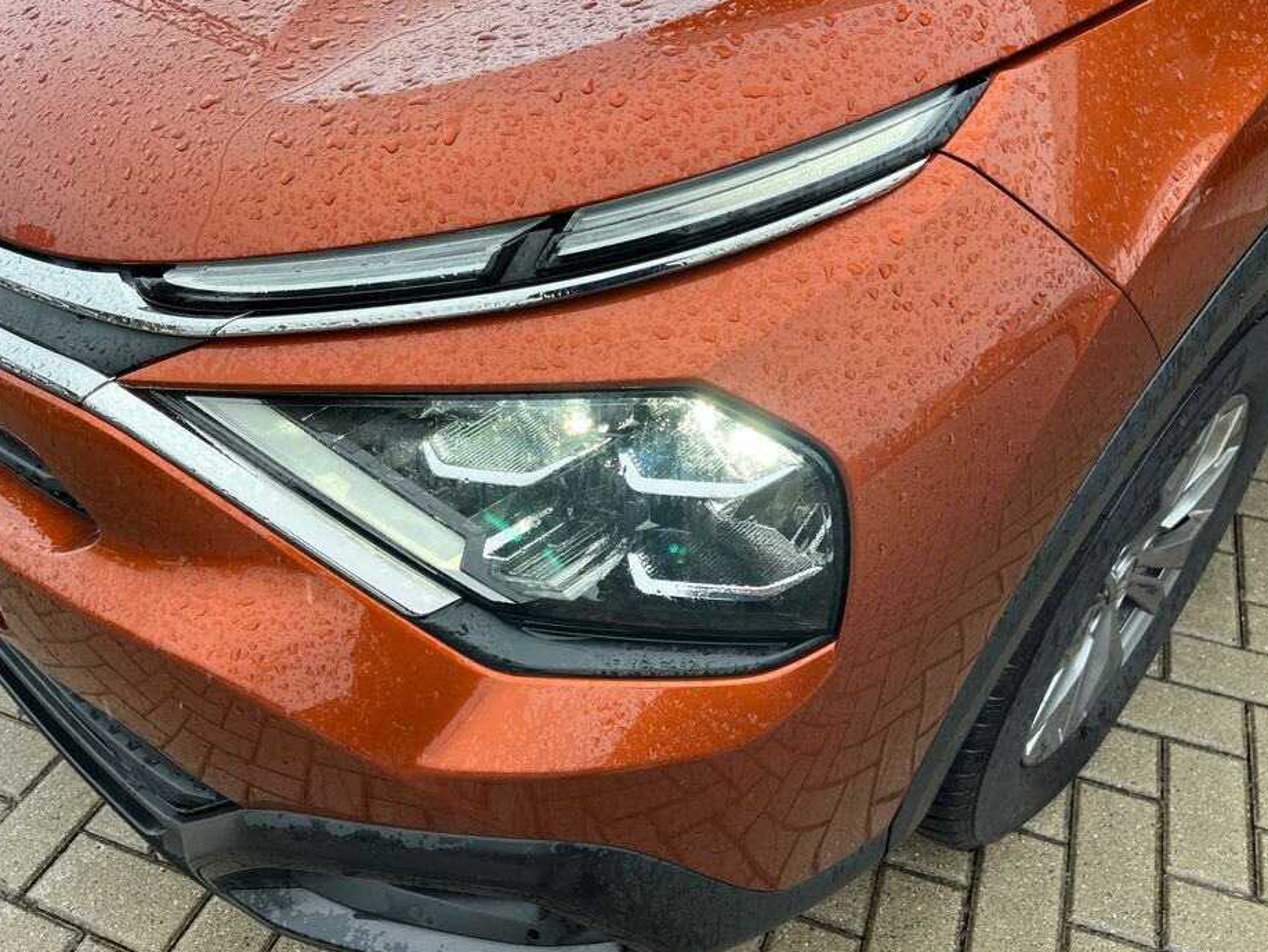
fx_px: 1063
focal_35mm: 29
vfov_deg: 48.2
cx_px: 624
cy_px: 477
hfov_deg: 61.6
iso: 50
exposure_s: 1/122
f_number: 1.6
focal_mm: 5.1
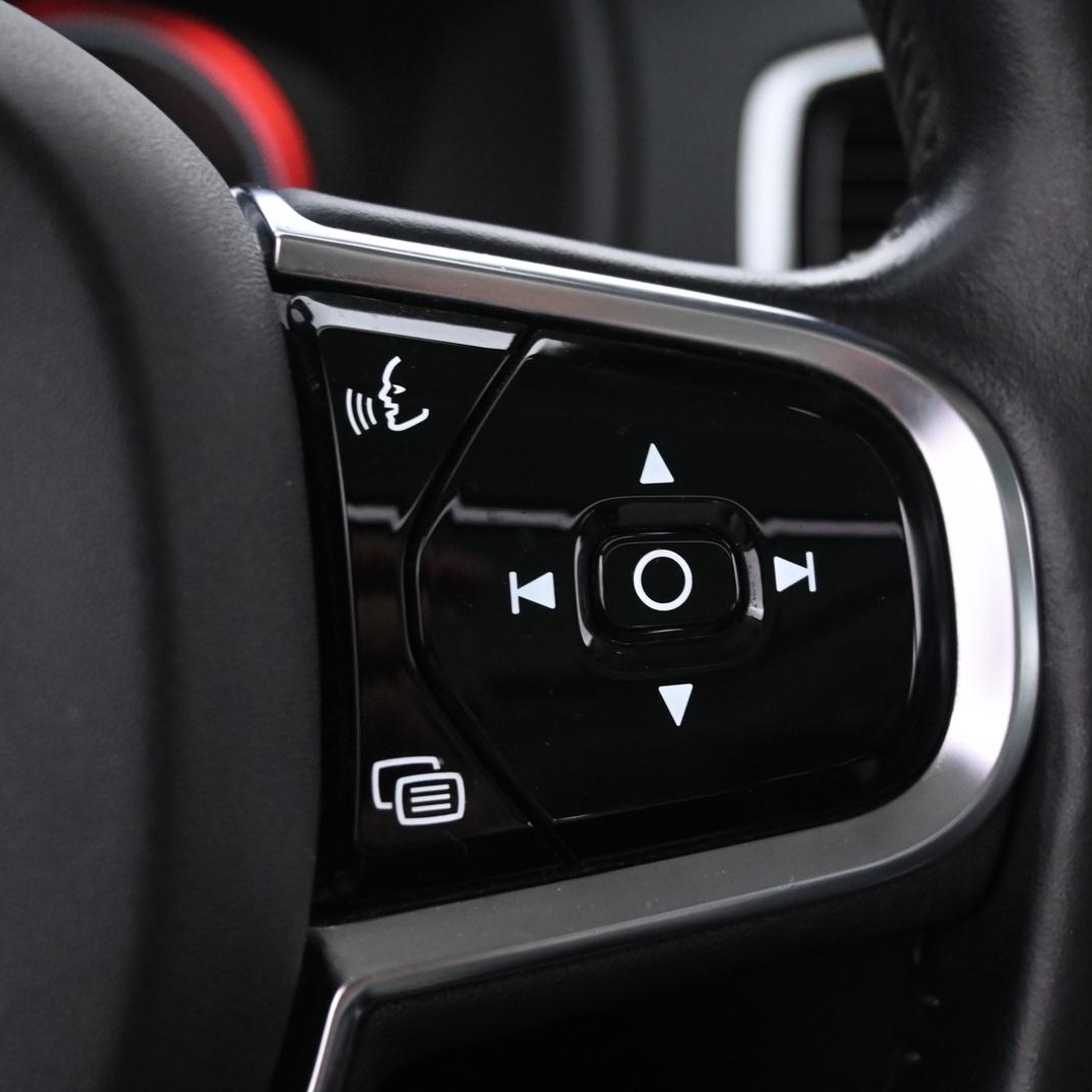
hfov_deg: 36.0
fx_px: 1676
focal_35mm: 47
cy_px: 545
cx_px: 646
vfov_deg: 36.1
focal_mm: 24.5
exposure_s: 1/25
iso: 3200
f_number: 4.2
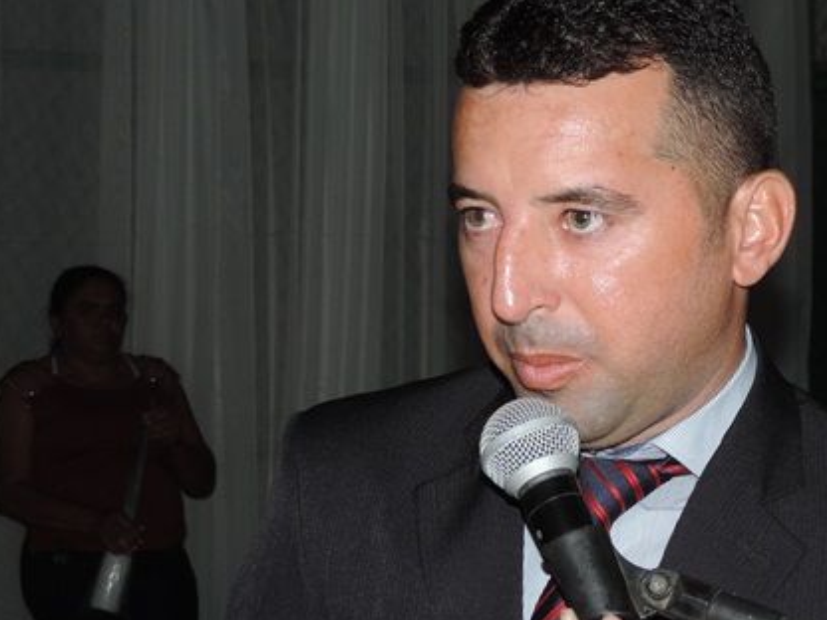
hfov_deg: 20.9
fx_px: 2222
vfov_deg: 15.8
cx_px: 655
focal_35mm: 93
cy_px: 516
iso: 200
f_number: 3.7
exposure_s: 1/30
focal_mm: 9.8
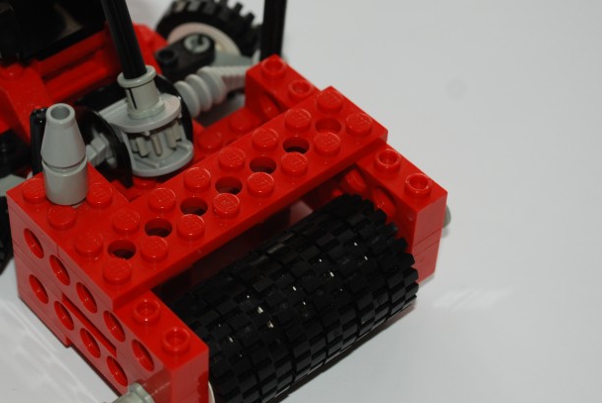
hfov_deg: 21.1
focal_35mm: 96
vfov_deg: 14.3
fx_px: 1607
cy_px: 133
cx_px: 188
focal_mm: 38
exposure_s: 1/60
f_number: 5.3
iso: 200
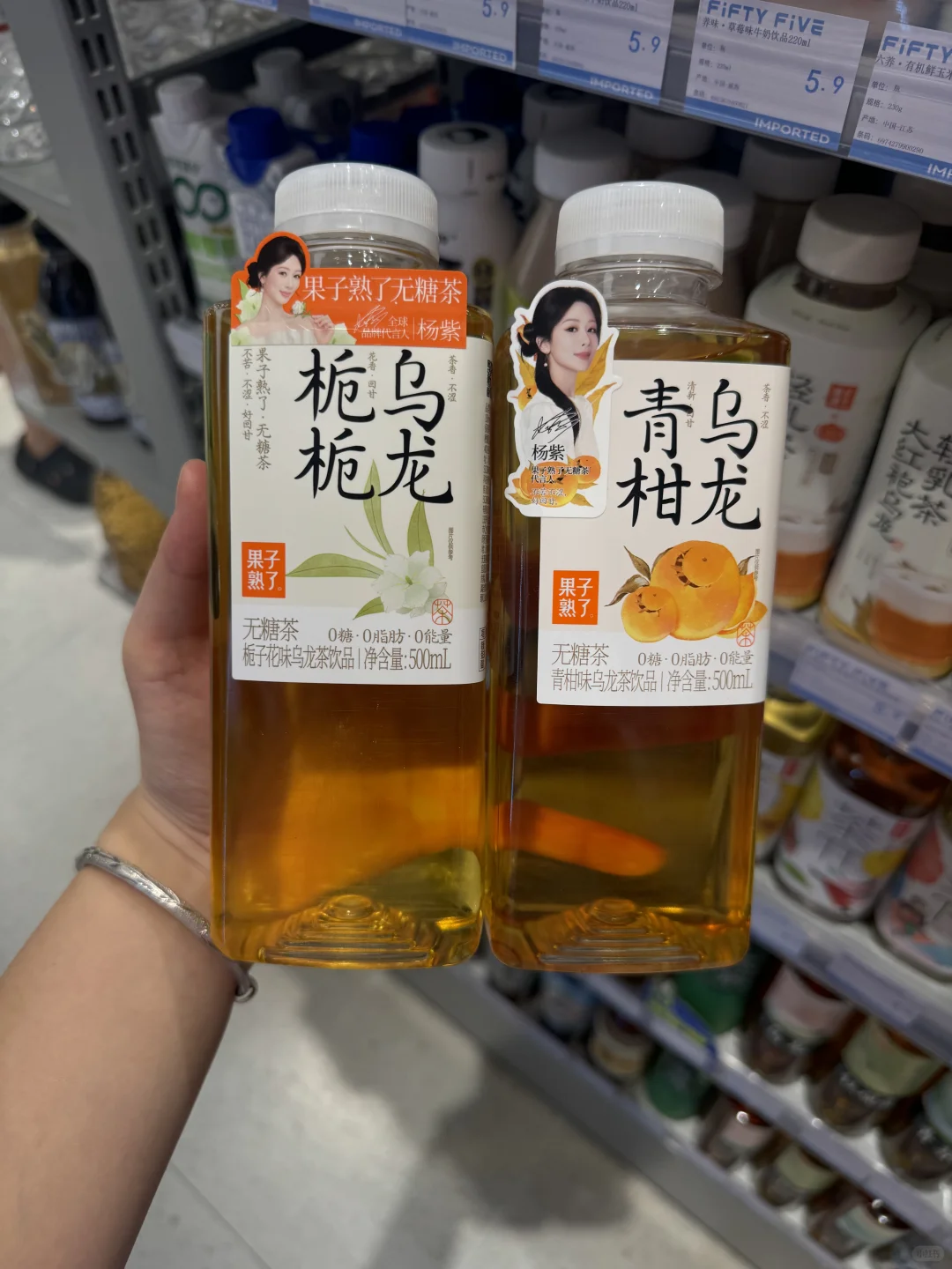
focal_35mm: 24
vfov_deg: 71.6
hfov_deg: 56.8
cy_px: 634
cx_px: 476
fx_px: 880
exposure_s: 1/124
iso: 50
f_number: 1.78
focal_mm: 6.86
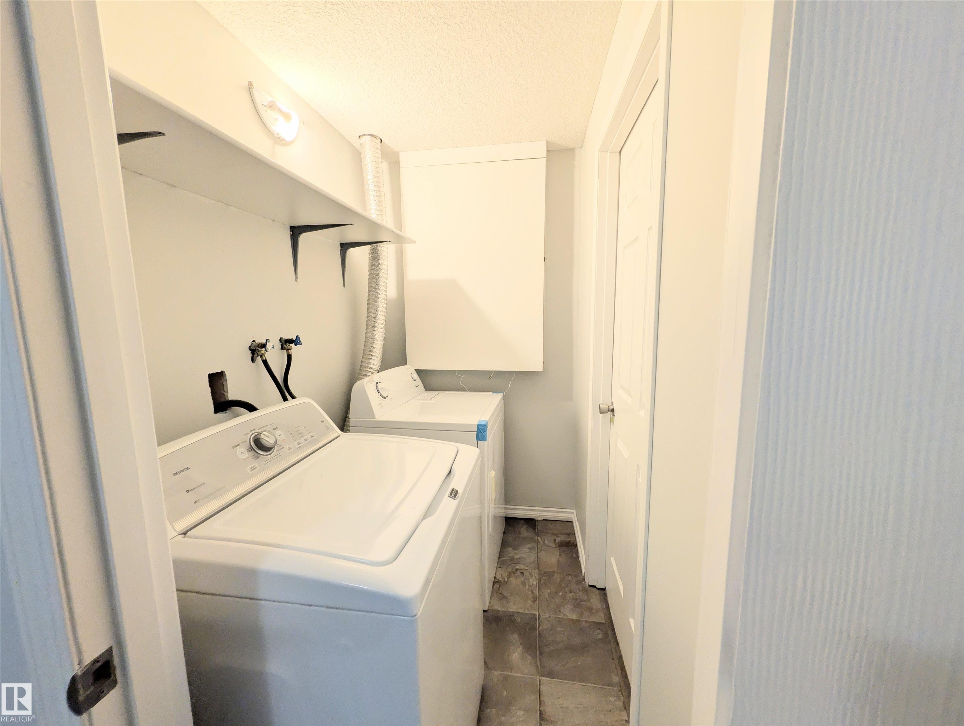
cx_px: 482
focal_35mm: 12
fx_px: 335
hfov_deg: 110.5
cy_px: 363
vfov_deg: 94.6
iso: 57
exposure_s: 1/120
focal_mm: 2.02
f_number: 1.7
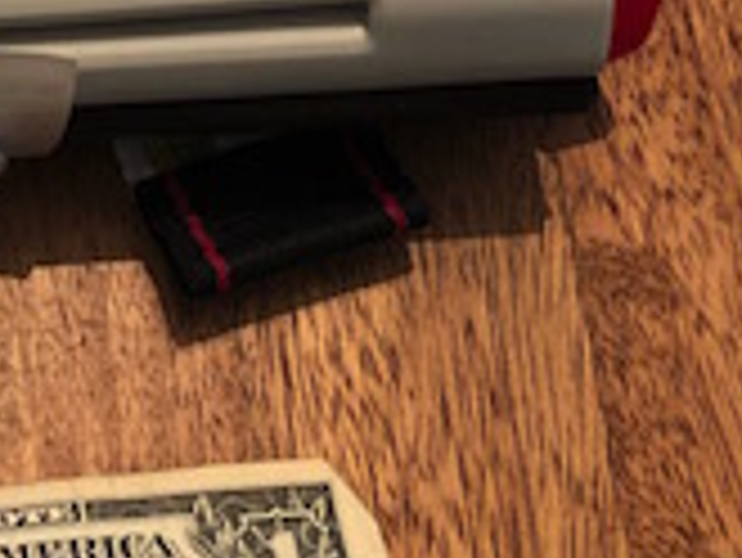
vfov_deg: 14.4
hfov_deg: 18.2
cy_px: 108
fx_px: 2188
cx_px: -153
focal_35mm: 102
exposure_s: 1/11
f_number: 1.8
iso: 100
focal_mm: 4
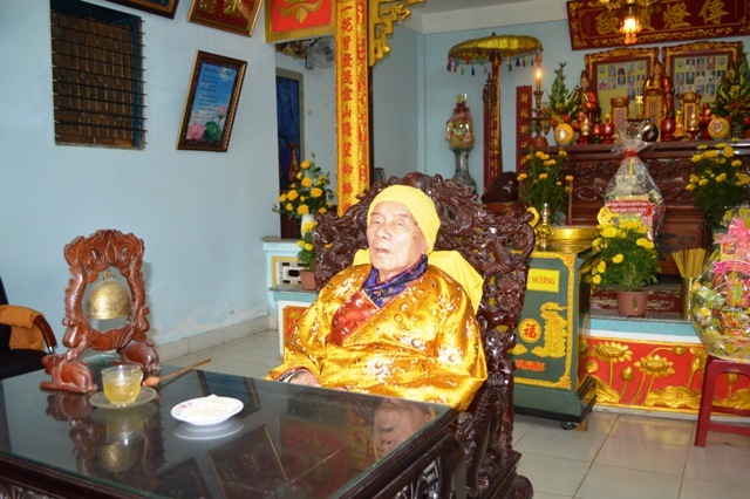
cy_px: 250
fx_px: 687
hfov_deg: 57.2
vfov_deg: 39.9
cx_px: 375
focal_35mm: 33
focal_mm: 22
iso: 1000
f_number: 3.8
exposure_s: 1/60
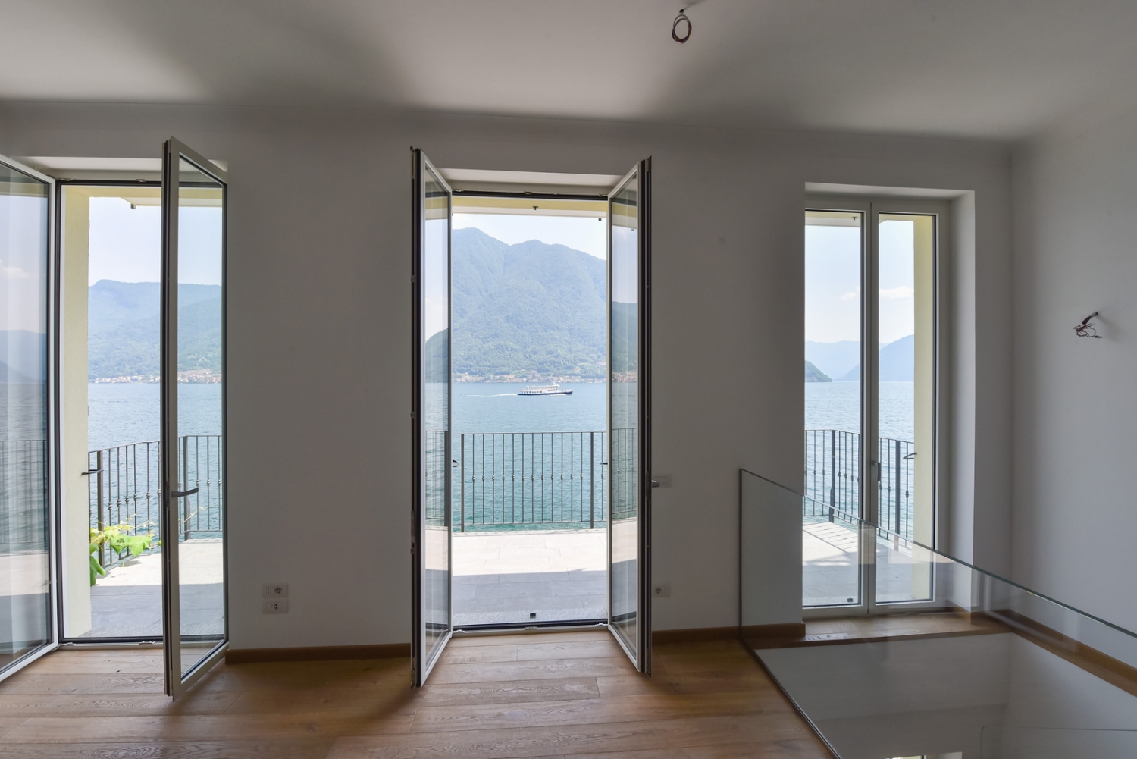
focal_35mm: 15
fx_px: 474
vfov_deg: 77.4
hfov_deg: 100.4
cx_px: 568
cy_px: 380
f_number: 11
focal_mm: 15
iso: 250
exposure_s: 1/250
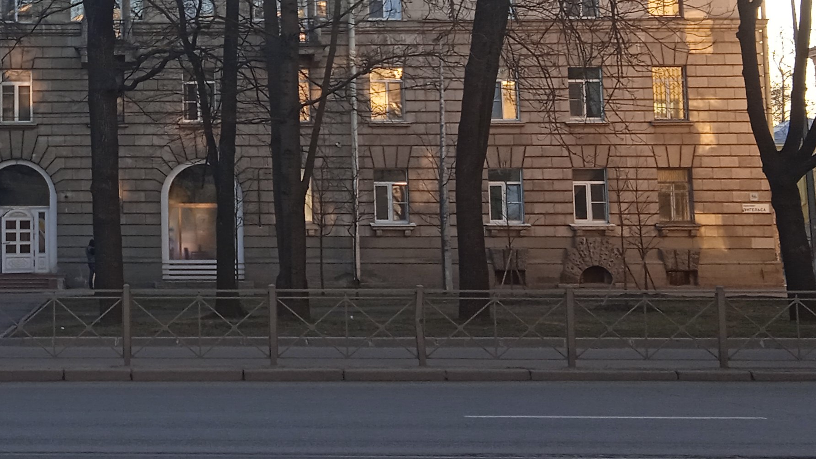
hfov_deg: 28.3
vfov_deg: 16.8
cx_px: 44
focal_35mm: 71
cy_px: 62
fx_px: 1536
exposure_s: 1/182
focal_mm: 3.43
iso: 114
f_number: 2.2
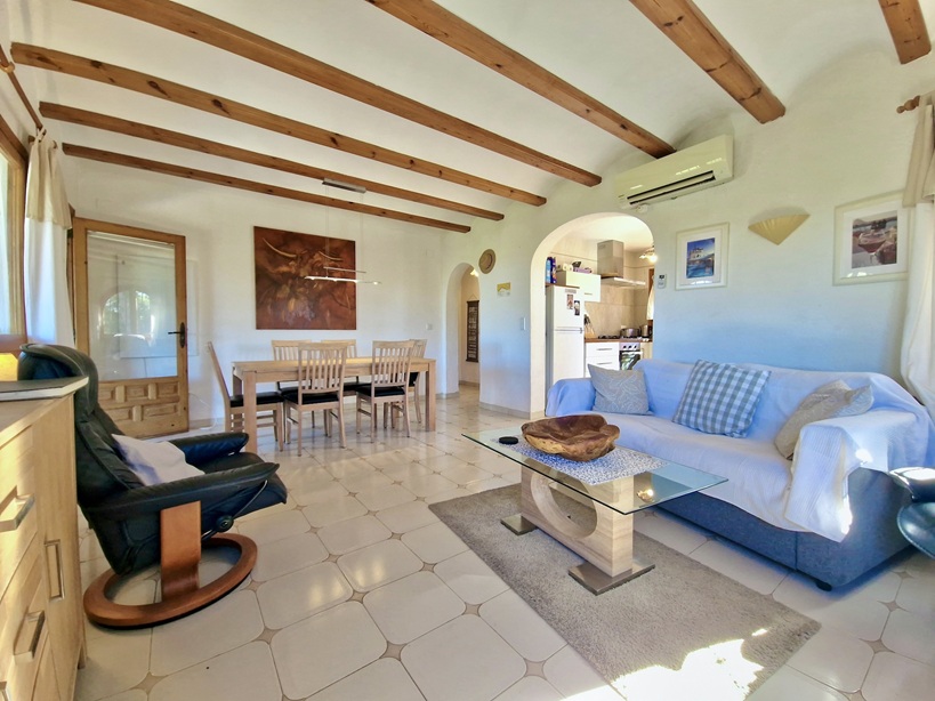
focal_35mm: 13
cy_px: 350
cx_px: 468
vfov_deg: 89.9
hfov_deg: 106.2
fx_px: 351
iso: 73
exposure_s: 1/50
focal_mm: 2.2
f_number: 2.2
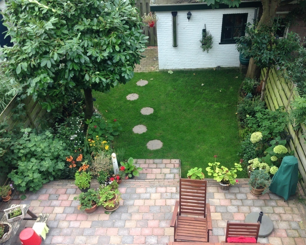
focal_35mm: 35
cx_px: 159
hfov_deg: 51.5
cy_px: 124
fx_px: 317
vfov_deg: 42.2
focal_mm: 4.12
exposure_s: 1/60
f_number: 2.4
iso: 64
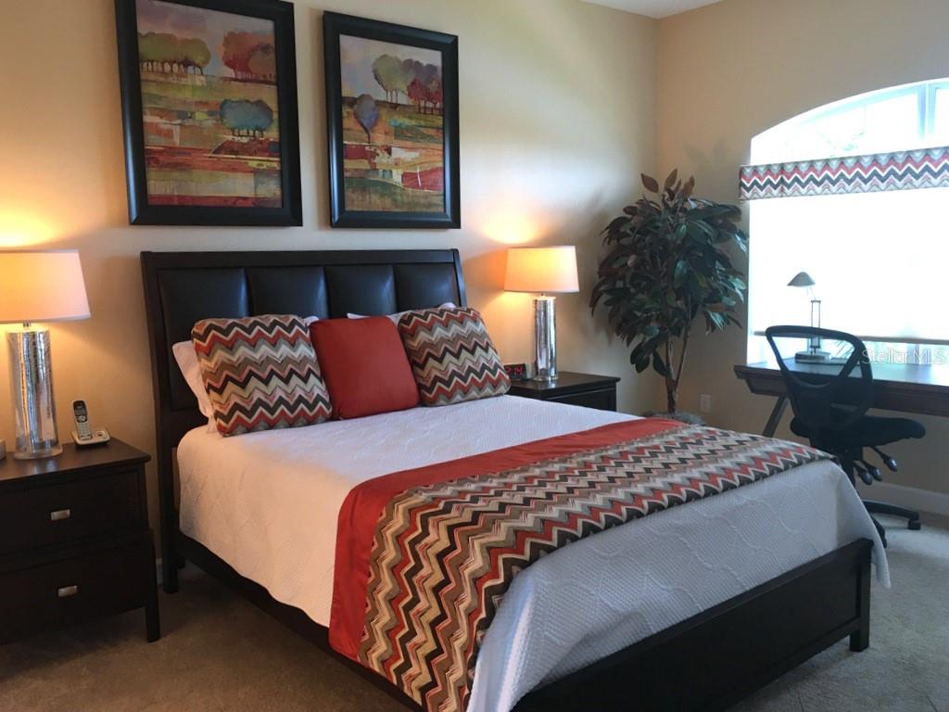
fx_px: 795
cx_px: 474
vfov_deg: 48.2
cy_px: 356
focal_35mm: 29
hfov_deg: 61.7
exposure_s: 1/15
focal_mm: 4.15
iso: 25
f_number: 2.2
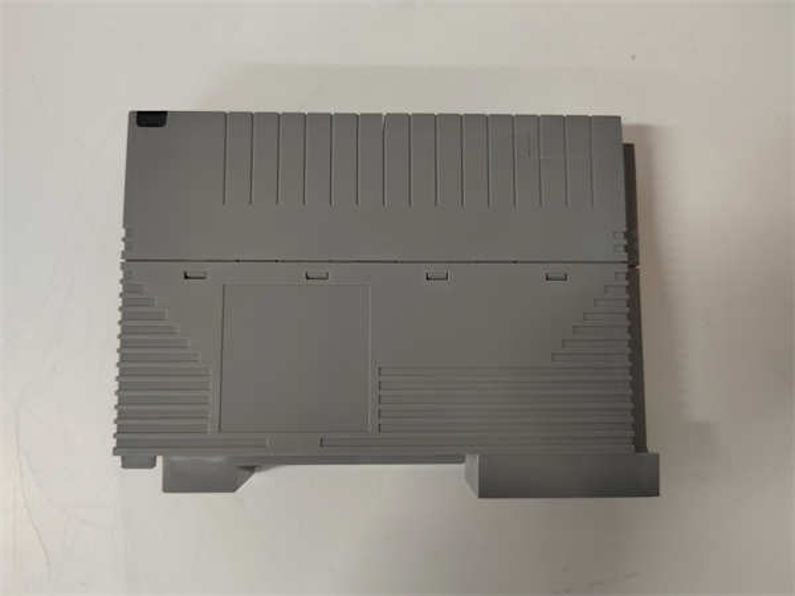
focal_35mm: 23
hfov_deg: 73.9
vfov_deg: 58.9
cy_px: 298
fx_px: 528
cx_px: 398
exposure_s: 1/100
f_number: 1.9
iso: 2113
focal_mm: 5.52
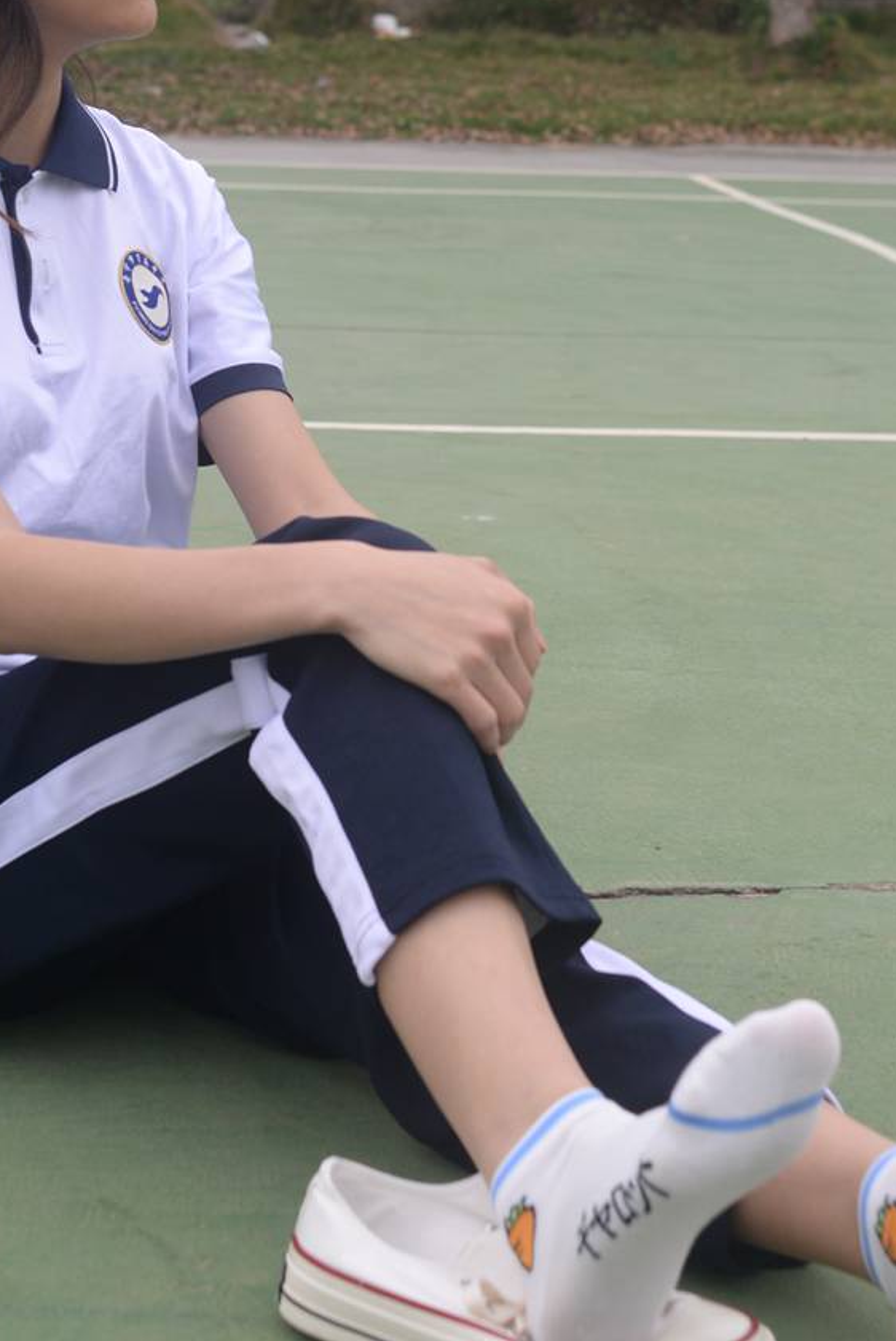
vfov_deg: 24.6
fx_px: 3019
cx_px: 386
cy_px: 267
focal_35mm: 81
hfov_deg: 16.9
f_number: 5
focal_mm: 35
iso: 250
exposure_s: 1/250
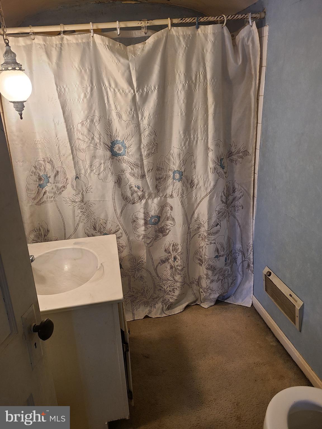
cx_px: 161
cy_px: 214
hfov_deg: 53.1
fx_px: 322
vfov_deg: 67.3
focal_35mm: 26
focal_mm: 5.4
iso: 125
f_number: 1.8
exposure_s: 1/60
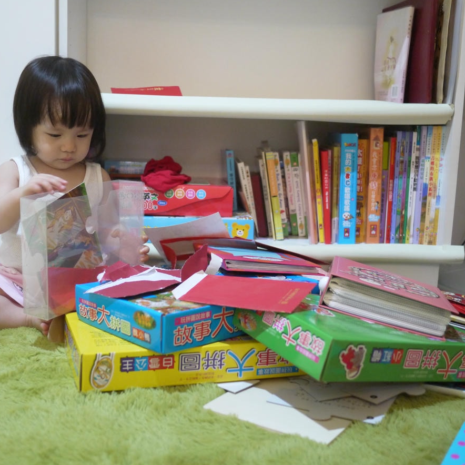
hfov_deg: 35.4
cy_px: 230
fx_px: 729
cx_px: 224
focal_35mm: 48
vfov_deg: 35.4
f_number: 1.7
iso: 800
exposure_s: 1/50
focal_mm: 20
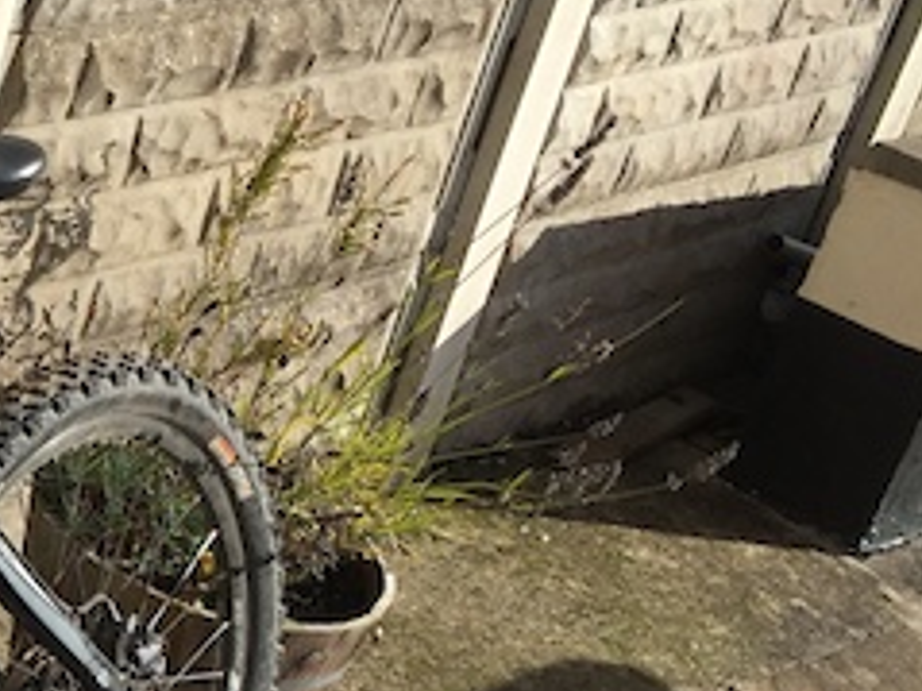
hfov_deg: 17.5
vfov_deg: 15.1
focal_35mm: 97
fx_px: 2582
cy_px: 548
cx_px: -583
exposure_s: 1/1647
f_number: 2.2
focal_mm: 4.15
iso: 32
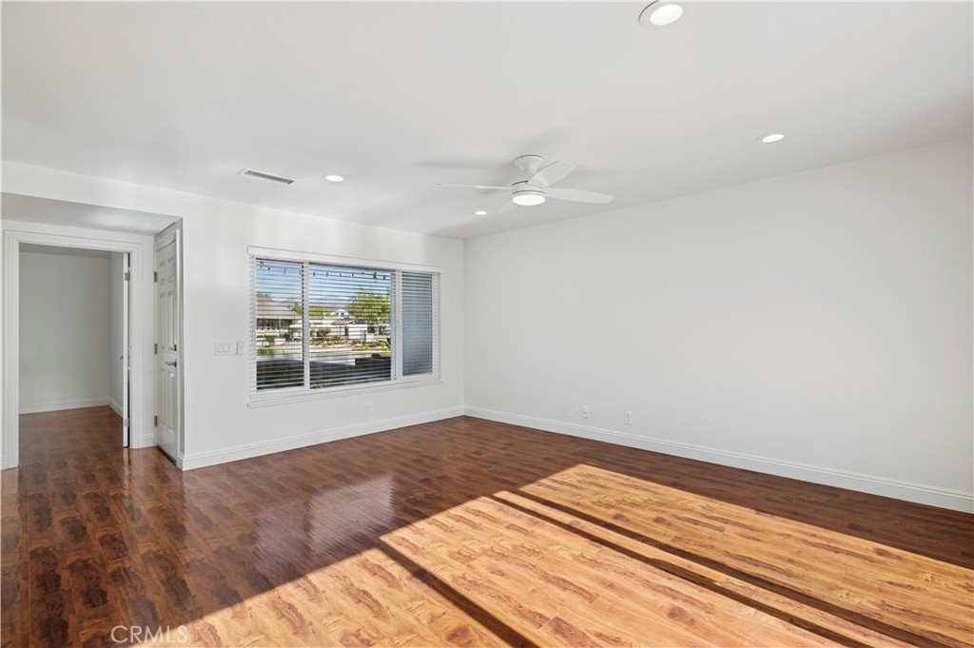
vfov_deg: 73.7
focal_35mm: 16
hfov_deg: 96.8
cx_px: 487
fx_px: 433
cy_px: 324
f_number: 9
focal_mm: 16
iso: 100
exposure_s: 1/25
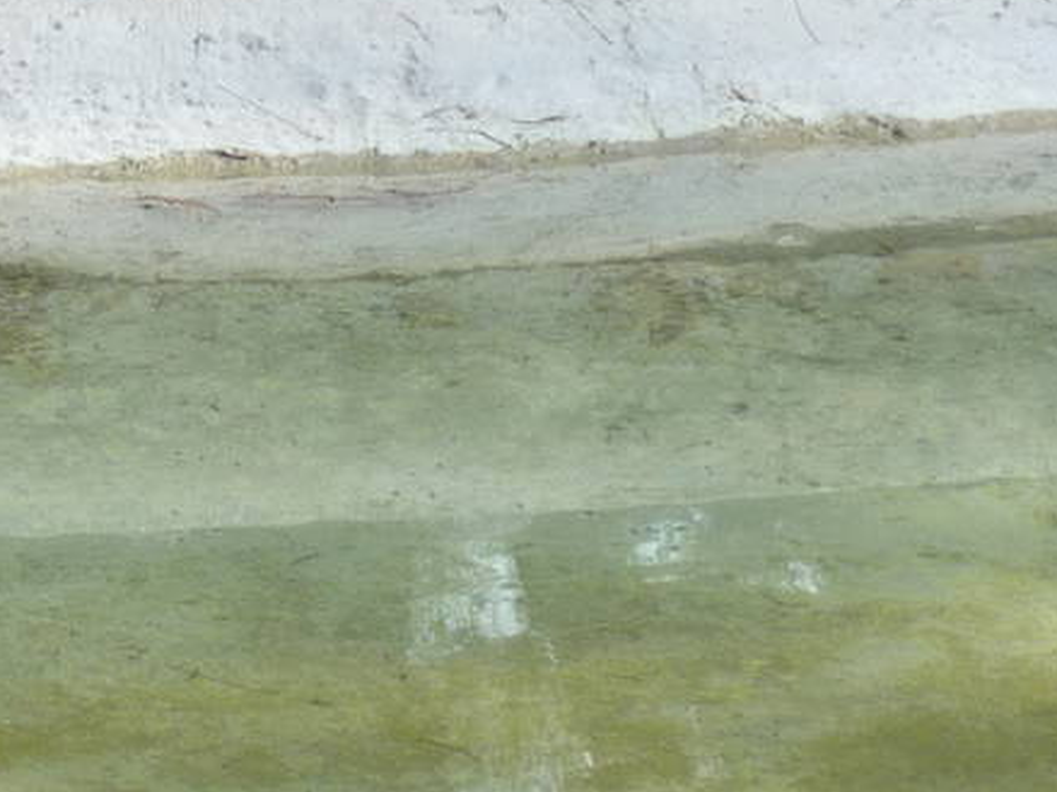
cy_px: -596
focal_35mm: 435
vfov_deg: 3.4
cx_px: -666
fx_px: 13275
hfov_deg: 4.5
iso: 100
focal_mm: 20.3
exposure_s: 1/320
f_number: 4.7
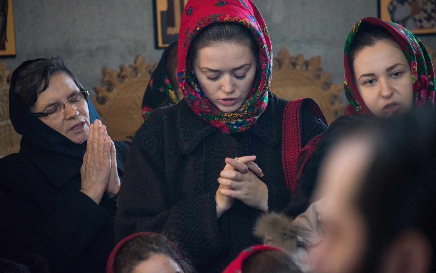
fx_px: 3648
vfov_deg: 4.3
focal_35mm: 307
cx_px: 218
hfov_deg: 6.8
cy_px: 129
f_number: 5.6
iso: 3200
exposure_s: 1/50
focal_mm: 300
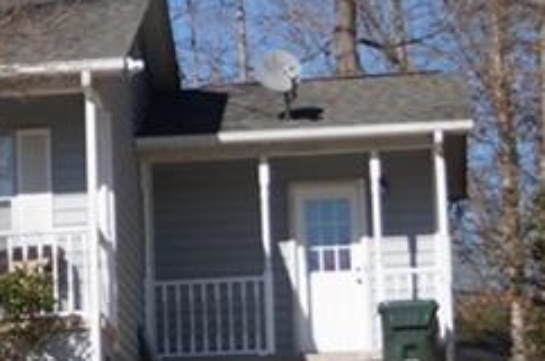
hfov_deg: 11.3
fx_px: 2688
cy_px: 293
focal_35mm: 178
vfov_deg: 7.7
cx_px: -133
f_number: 4.5
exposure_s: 1/2000
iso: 160
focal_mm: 28
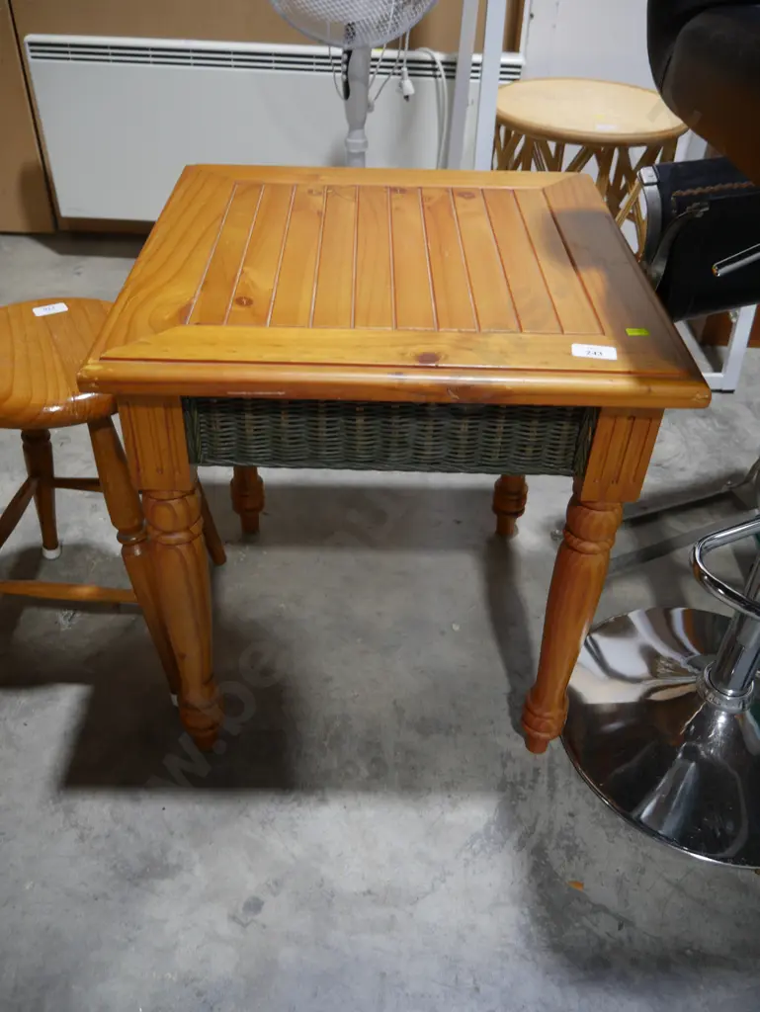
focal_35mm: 28
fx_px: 819
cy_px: 506
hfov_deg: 49.8
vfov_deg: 63.4
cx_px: 380
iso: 200
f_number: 3.5
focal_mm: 14
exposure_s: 1/60
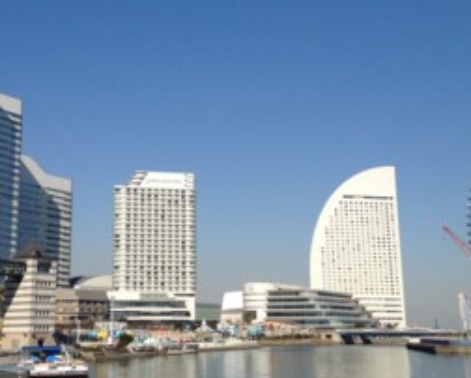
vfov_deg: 25.0
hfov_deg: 30.8
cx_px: 181
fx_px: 851
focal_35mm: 61
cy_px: 157
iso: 50
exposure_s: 1/2762
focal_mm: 4.28
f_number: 2.4
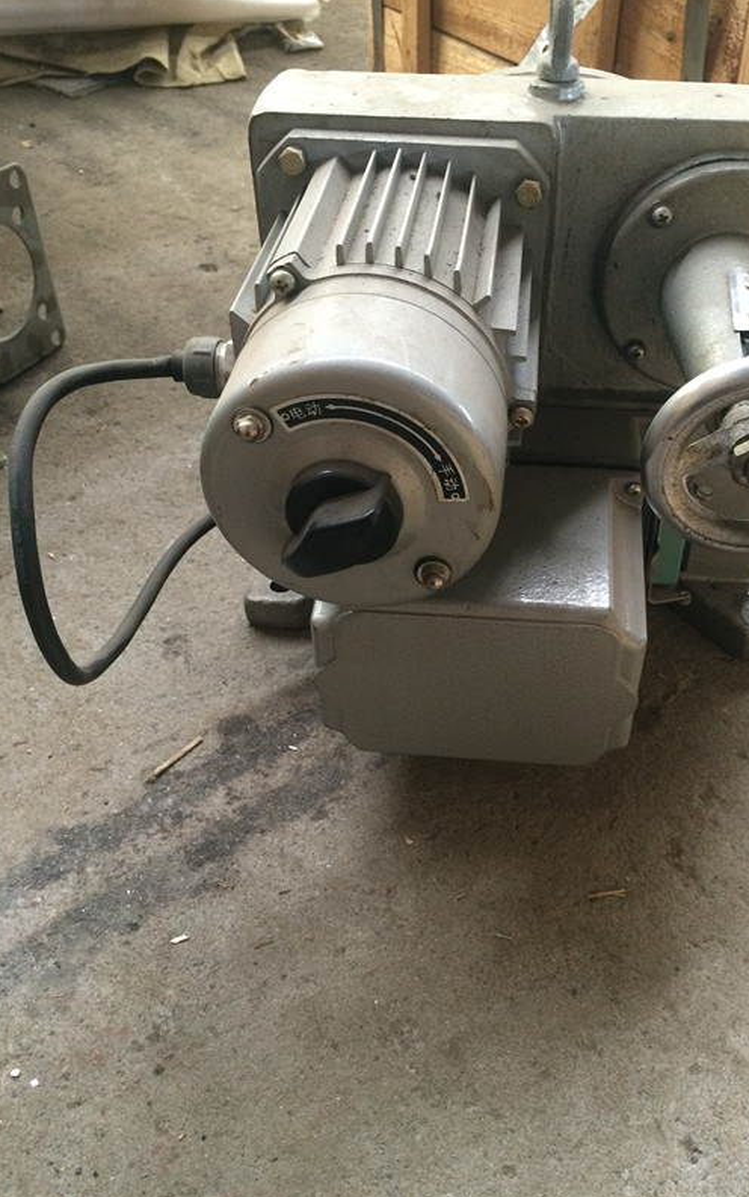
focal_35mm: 31
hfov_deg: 40.5
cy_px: 601
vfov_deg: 61.2
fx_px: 1012
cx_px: 441
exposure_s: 1/33
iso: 200
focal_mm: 4.15
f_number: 2.2
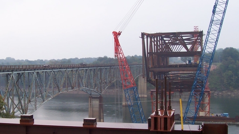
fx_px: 361
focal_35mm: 57
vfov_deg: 21.1
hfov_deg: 36.1
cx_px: 72
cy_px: 67
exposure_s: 1/250
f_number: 5.6
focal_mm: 5.6
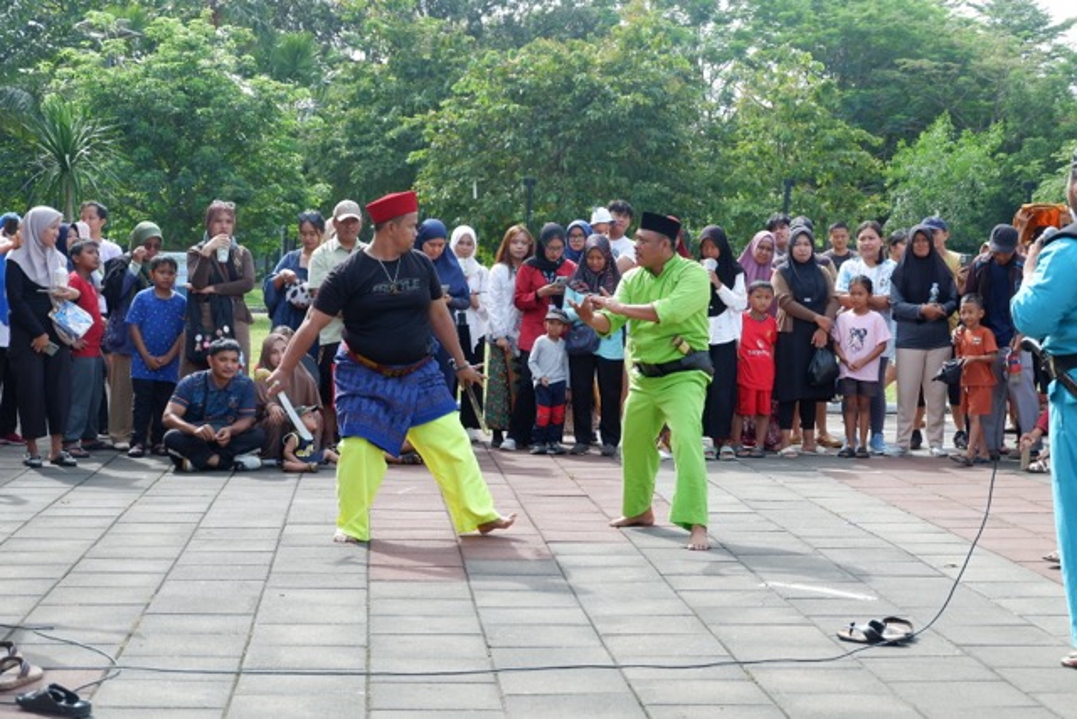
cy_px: 360
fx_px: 2154
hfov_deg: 28.1
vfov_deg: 18.9
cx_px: 538
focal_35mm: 72
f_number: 5.6
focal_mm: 48.4
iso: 200
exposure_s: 1/200
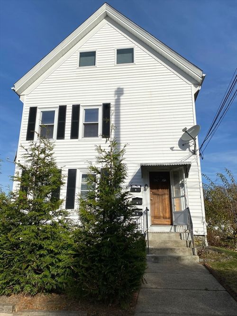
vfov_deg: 67.3
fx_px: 237
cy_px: 158
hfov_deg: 53.0
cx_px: 118
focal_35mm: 26
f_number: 1.8
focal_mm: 4.25
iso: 32
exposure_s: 1/6757
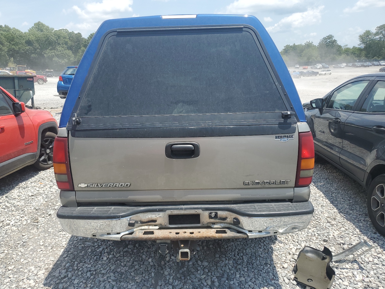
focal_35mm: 26
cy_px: 144
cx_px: 192
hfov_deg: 67.3
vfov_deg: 53.1
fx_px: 289
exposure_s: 1/2500
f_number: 1.5
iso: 50
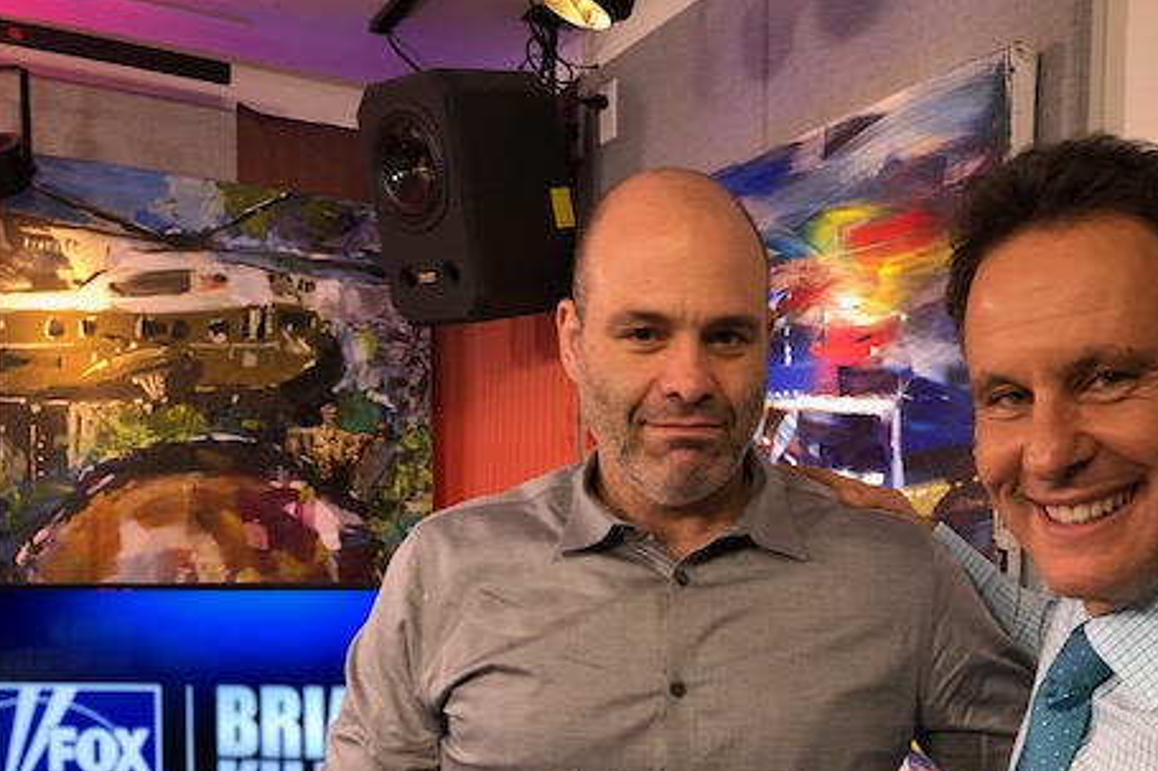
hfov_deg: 46.5
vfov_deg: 31.8
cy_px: 606
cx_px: 789
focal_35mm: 41
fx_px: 1318
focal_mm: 4
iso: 40
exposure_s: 1/15
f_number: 1.8
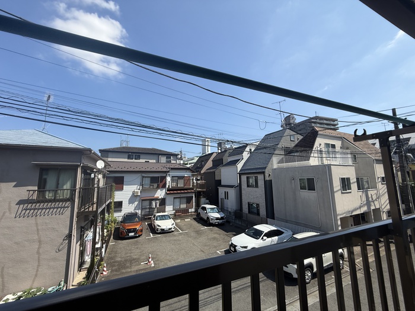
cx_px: 208
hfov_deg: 102.1
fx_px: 168
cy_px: 156
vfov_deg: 85.7
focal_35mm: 14
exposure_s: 1/1745
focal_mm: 2.22
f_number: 2.2
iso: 50
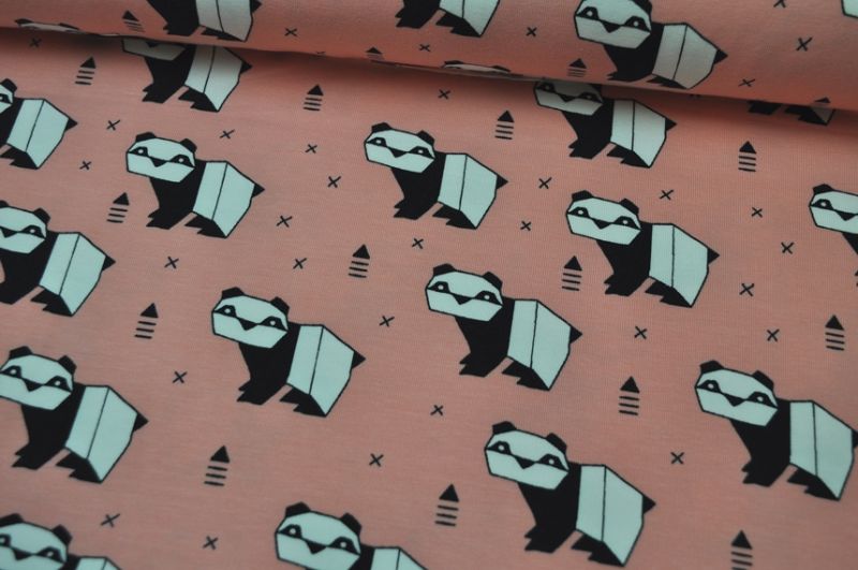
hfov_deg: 41.2
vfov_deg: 28.0
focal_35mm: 48
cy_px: 285
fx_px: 1142
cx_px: 429
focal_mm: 32
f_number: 5.6
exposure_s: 1/125
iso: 320
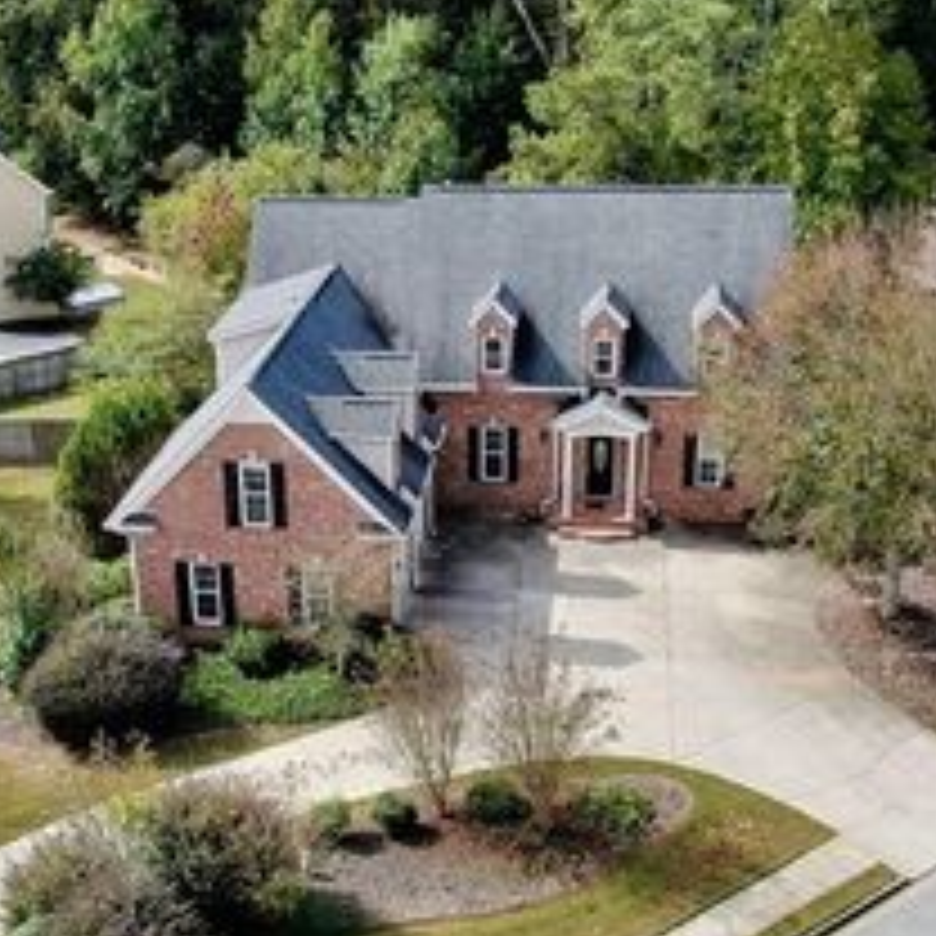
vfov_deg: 33.2
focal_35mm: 51
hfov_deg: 33.4
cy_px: 610
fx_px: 1560
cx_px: 423
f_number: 2.8
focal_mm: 4.39
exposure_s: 1/640
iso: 100
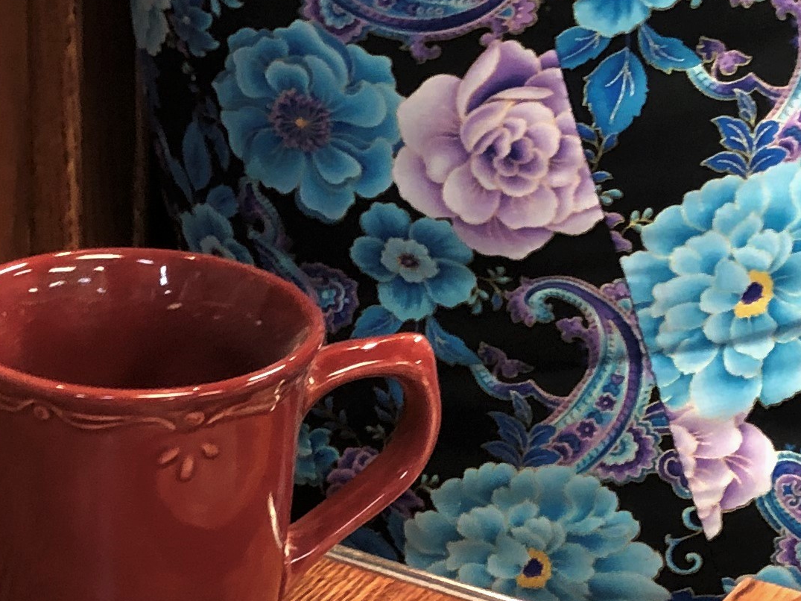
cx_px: 25
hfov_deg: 18.3
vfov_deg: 14.0
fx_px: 2429
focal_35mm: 105
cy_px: 484
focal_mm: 3.99
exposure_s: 1/9
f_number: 1.8
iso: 100
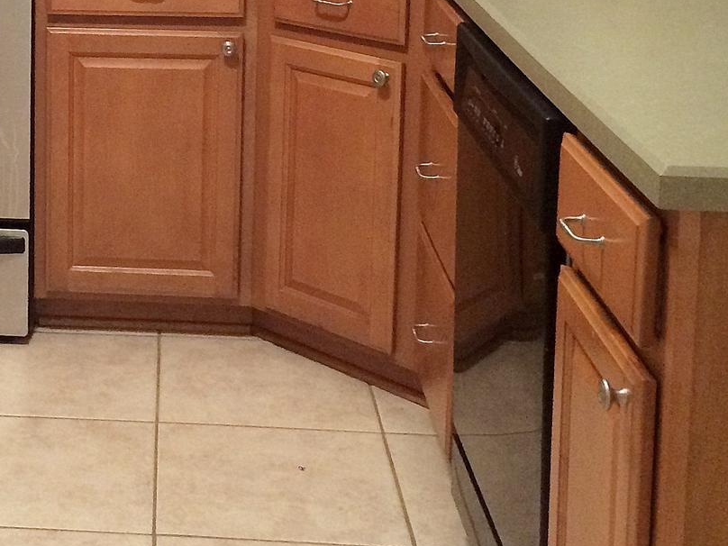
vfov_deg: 18.7
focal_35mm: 76
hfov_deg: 24.5
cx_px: 0
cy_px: -34
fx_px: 1598
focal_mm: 4.12
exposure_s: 1/17
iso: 320
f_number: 2.2
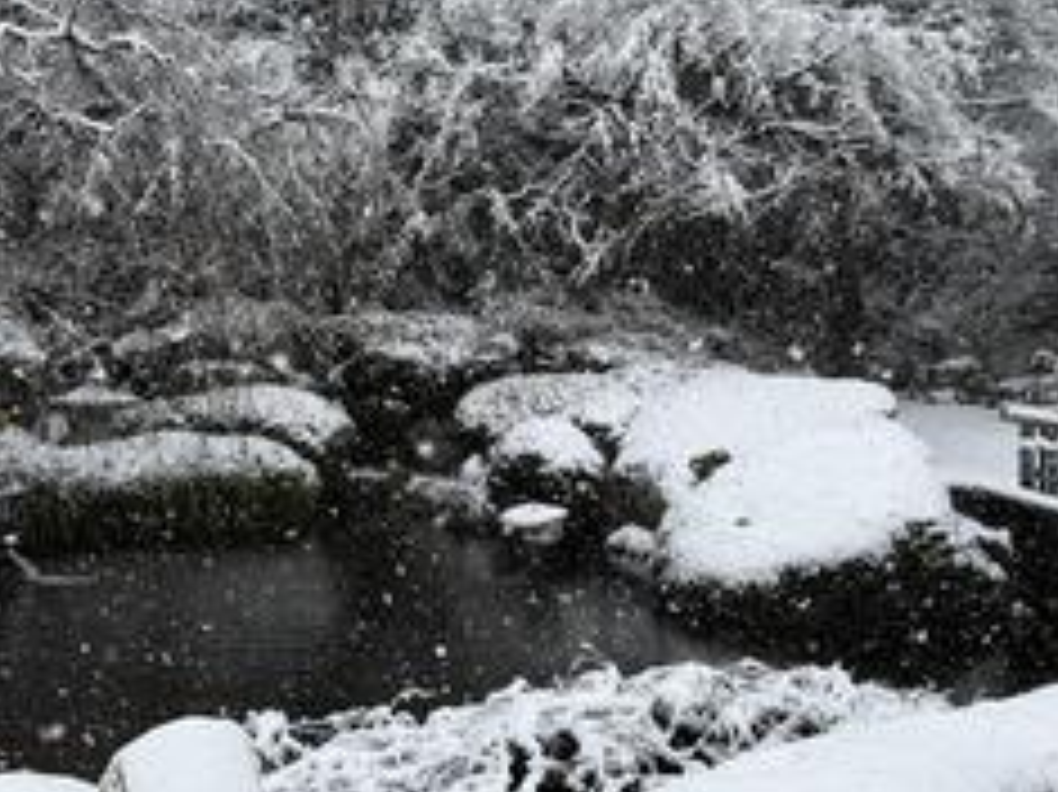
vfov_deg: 28.4
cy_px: 281
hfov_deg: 37.1
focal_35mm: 51
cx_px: 356
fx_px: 1558
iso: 80
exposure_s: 1/2299
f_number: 1.78
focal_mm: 6.76
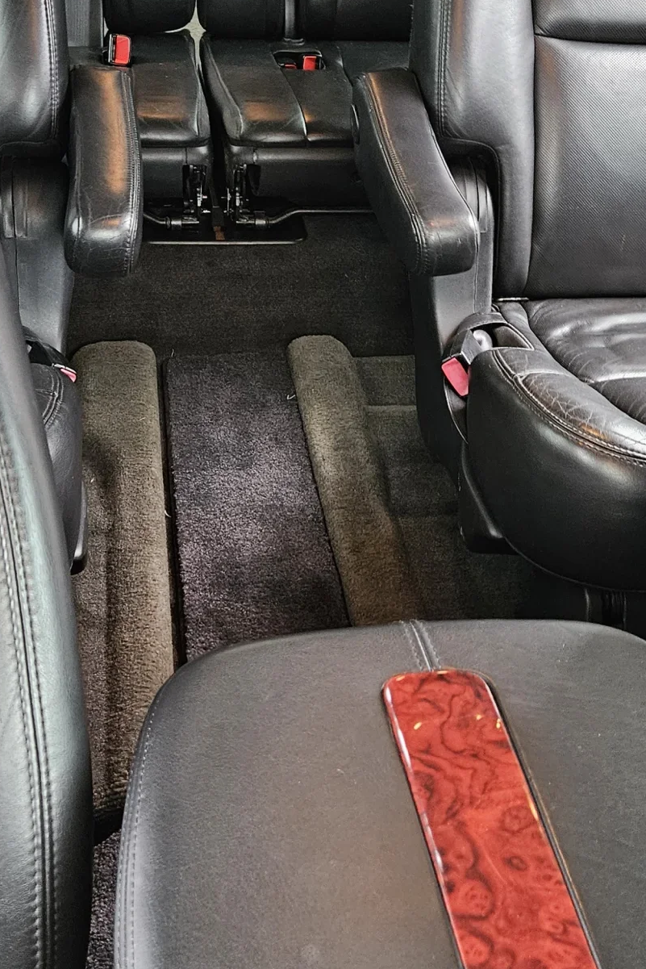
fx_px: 1372
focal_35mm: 51
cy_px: 337
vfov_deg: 38.5
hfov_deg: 26.5
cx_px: 356
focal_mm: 5.4
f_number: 1.8
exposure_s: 1/33.3
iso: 640
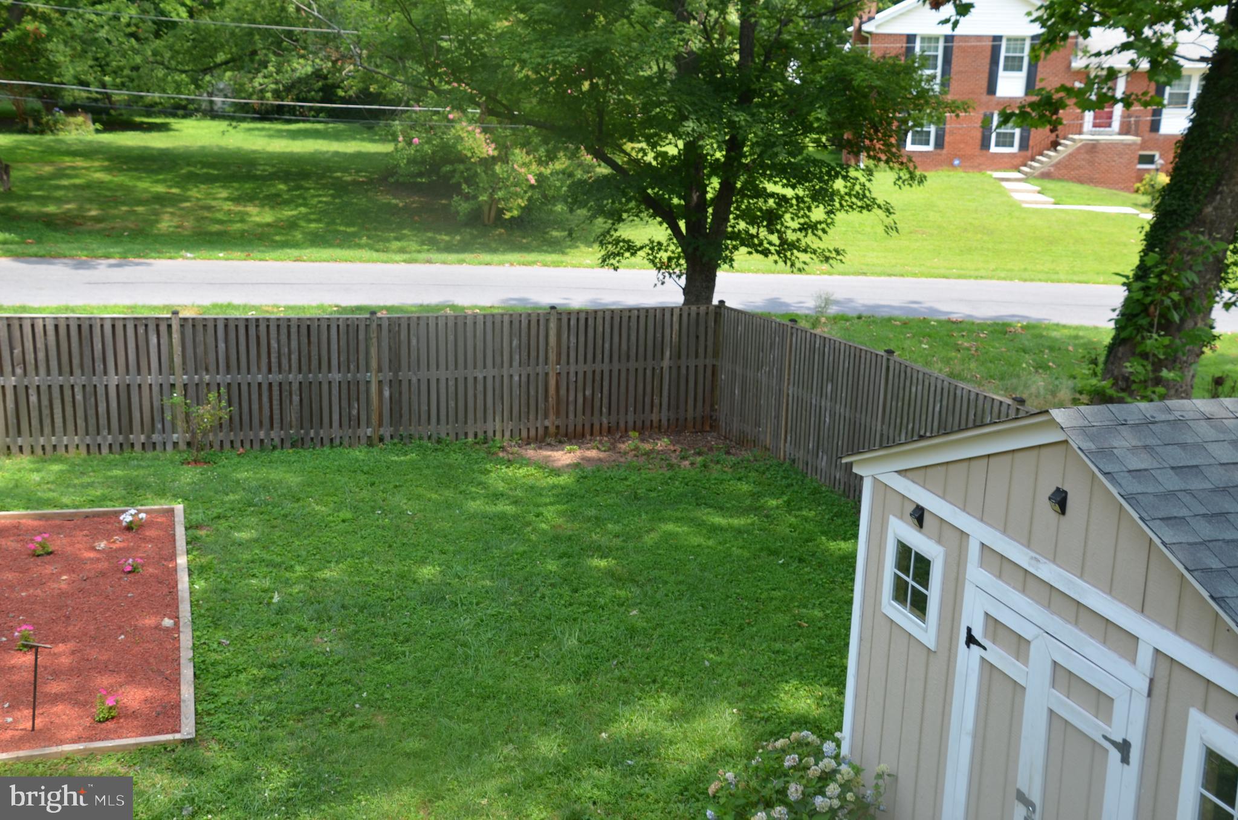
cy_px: 410
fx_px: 1338
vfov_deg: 34.1
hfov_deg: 49.6
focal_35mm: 39
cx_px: 619
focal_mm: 26
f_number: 5.6
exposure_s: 1/125
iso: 200
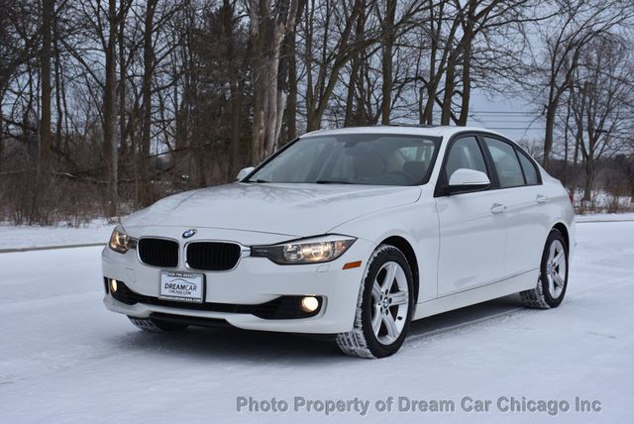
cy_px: 212
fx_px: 1005
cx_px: 317
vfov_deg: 23.8
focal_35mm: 57
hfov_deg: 35.0
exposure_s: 1/500
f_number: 8
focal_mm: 38
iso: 250
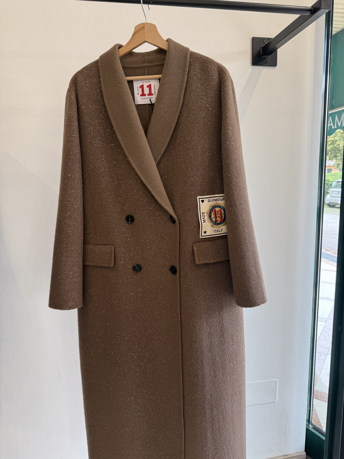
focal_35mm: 24
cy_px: 230
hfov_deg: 56.8
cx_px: 172
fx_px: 318
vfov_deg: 71.6
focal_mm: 6.76
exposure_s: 1/100
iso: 125
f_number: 1.78
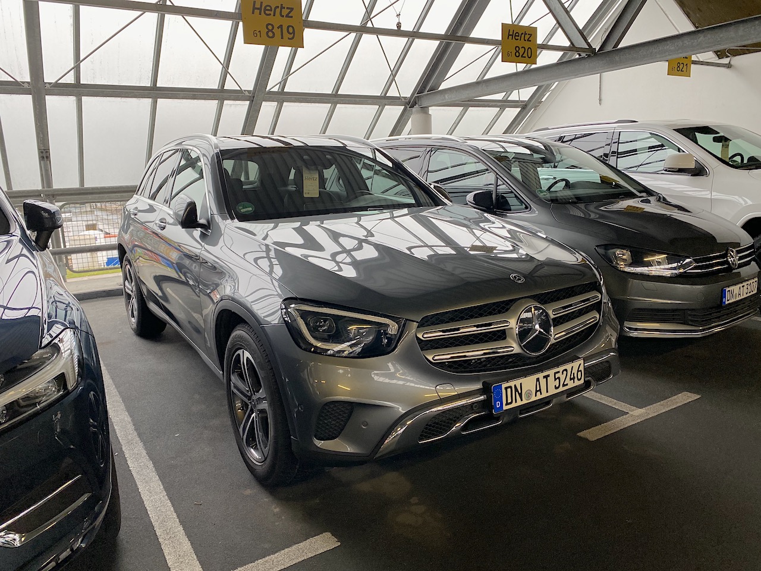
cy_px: 286
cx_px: 380
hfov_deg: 67.3
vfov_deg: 53.1
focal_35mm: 26
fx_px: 572
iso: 100
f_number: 1.8
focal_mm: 4.25
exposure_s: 1/121
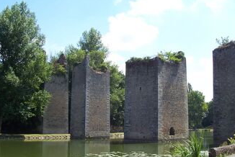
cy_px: 78
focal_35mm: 50
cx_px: 124
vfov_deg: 27.0
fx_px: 327
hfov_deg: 39.6
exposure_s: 1/250
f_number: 5.6
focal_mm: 5.6
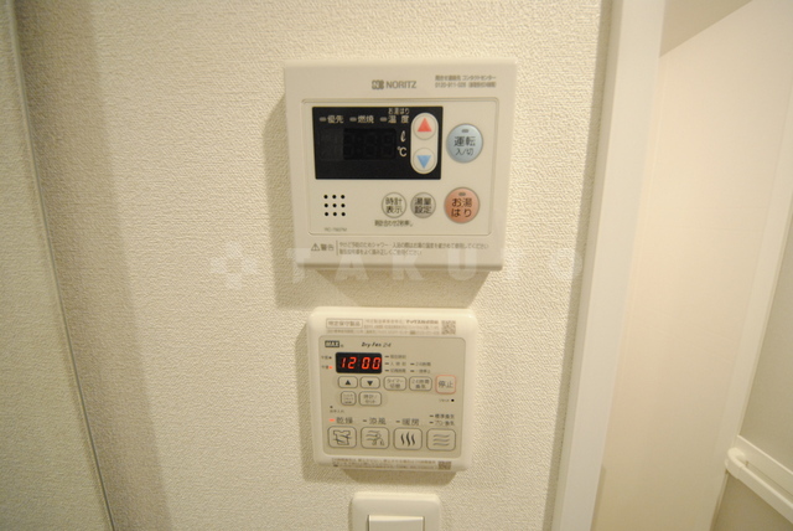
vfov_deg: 63.3
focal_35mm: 20
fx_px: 430
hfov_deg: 85.4
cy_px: 266
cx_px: 396
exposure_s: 1/30
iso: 1100
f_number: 5
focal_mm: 13
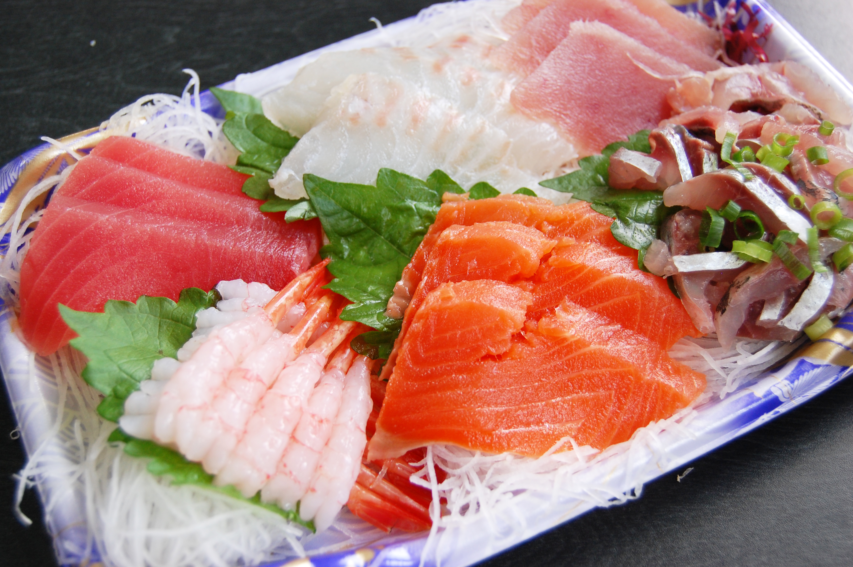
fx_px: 1136
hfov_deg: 41.1
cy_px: 284
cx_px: 426
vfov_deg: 28.0
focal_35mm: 48
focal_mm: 32
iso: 400
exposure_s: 1/80
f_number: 4.5
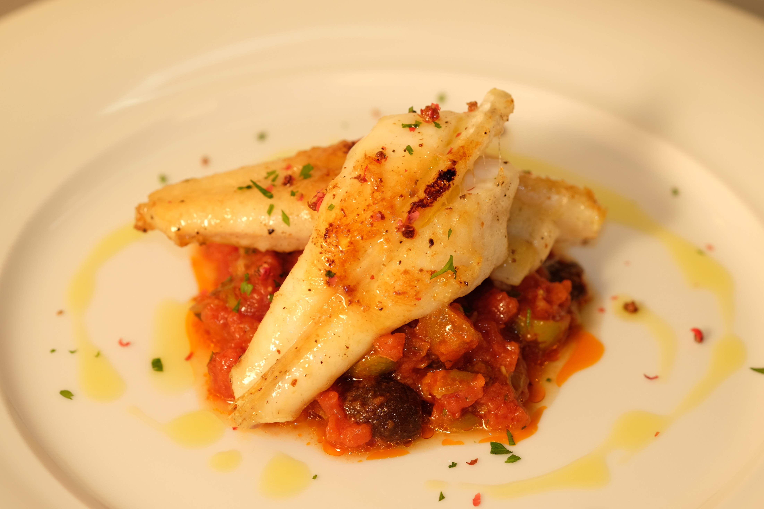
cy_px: 254
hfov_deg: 22.6
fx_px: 1910
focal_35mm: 90
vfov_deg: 15.2
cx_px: 382
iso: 200
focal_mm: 60
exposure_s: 1/160
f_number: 4.5
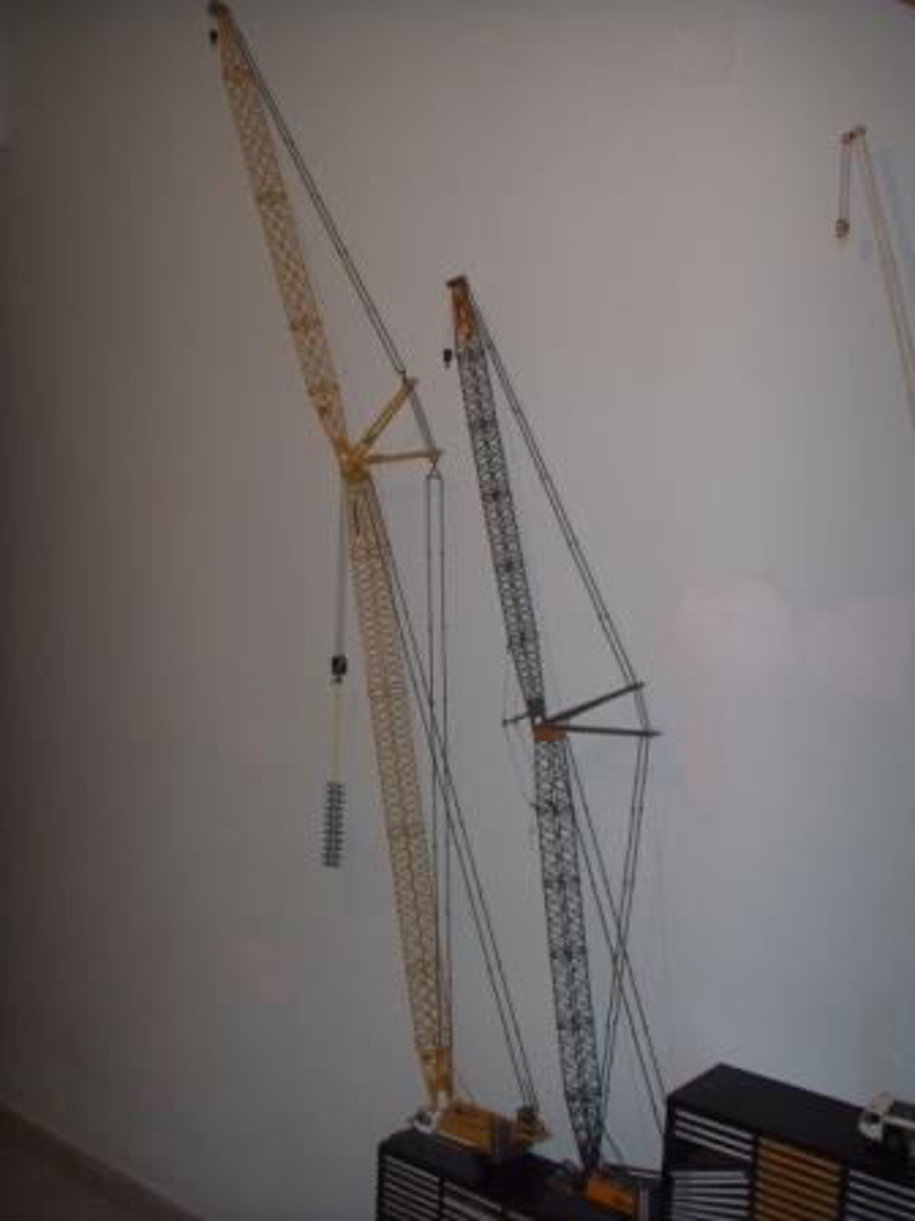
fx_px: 1375
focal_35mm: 39
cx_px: 458
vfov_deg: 47.9
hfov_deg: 36.8
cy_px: 610
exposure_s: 1/45
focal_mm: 6.6
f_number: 3.5
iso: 100
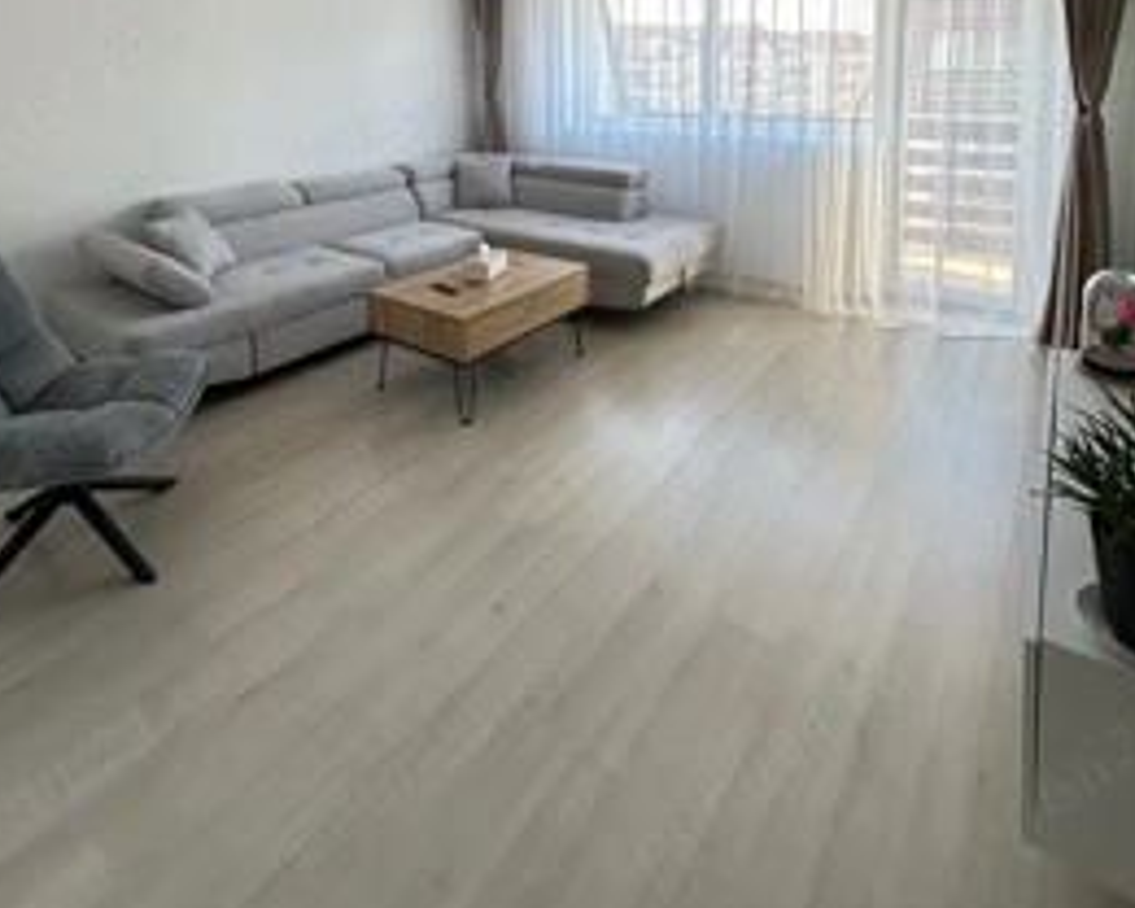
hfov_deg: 77.4
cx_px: 515
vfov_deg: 58.5
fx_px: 705
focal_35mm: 21
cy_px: 135
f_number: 2.2
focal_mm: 2.22
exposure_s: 1/99
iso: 80
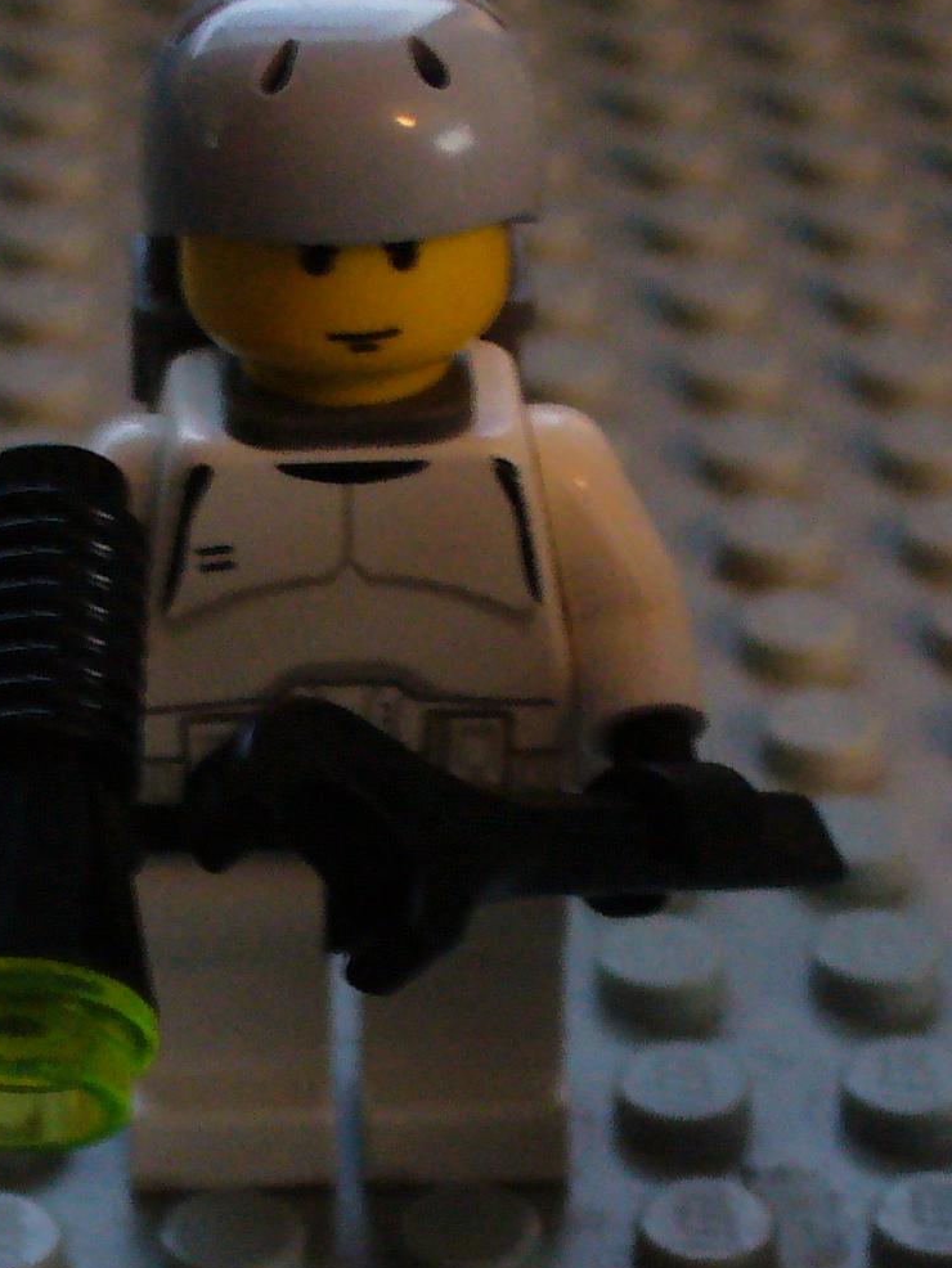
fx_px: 3995
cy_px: 946
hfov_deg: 13.5
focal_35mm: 109
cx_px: 233
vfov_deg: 17.9
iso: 200
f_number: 2.9
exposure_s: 1/8
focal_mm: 7
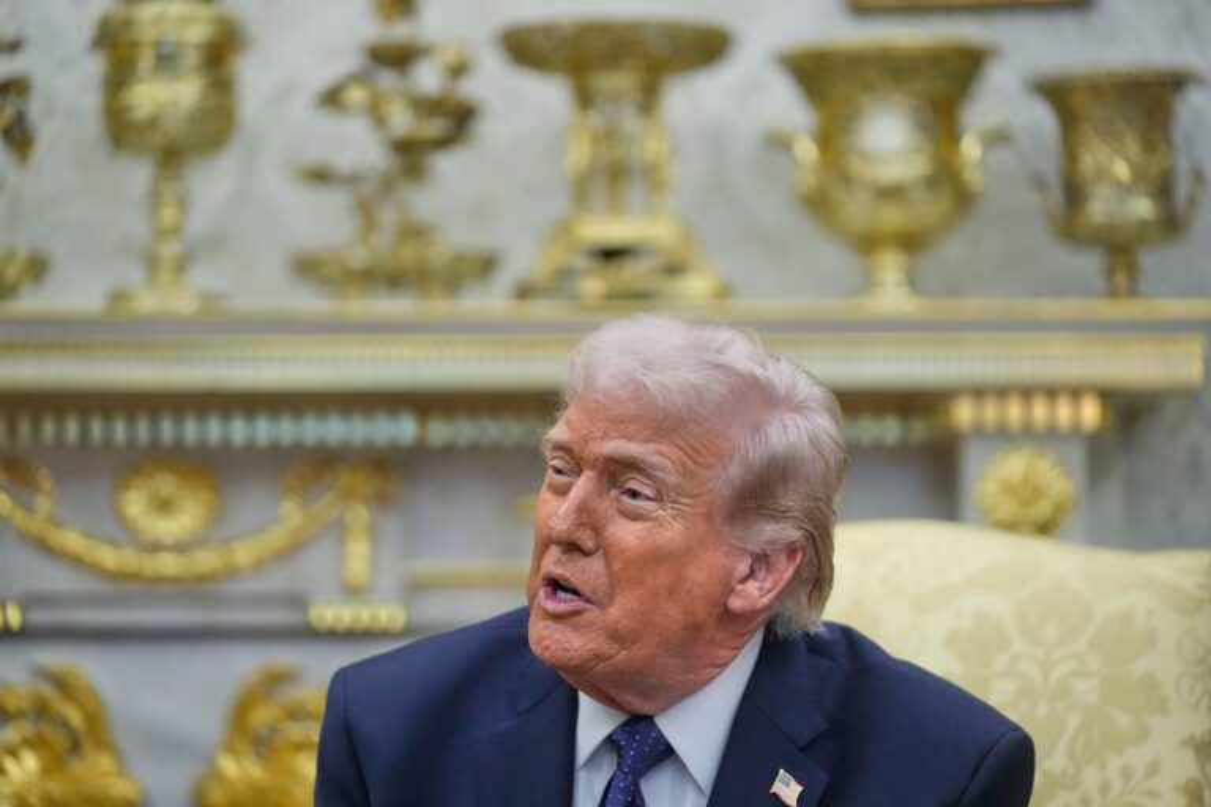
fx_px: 4810
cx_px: 606
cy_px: 404
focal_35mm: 143
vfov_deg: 9.6
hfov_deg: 14.3
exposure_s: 1/320
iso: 5000
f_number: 2.8
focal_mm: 143
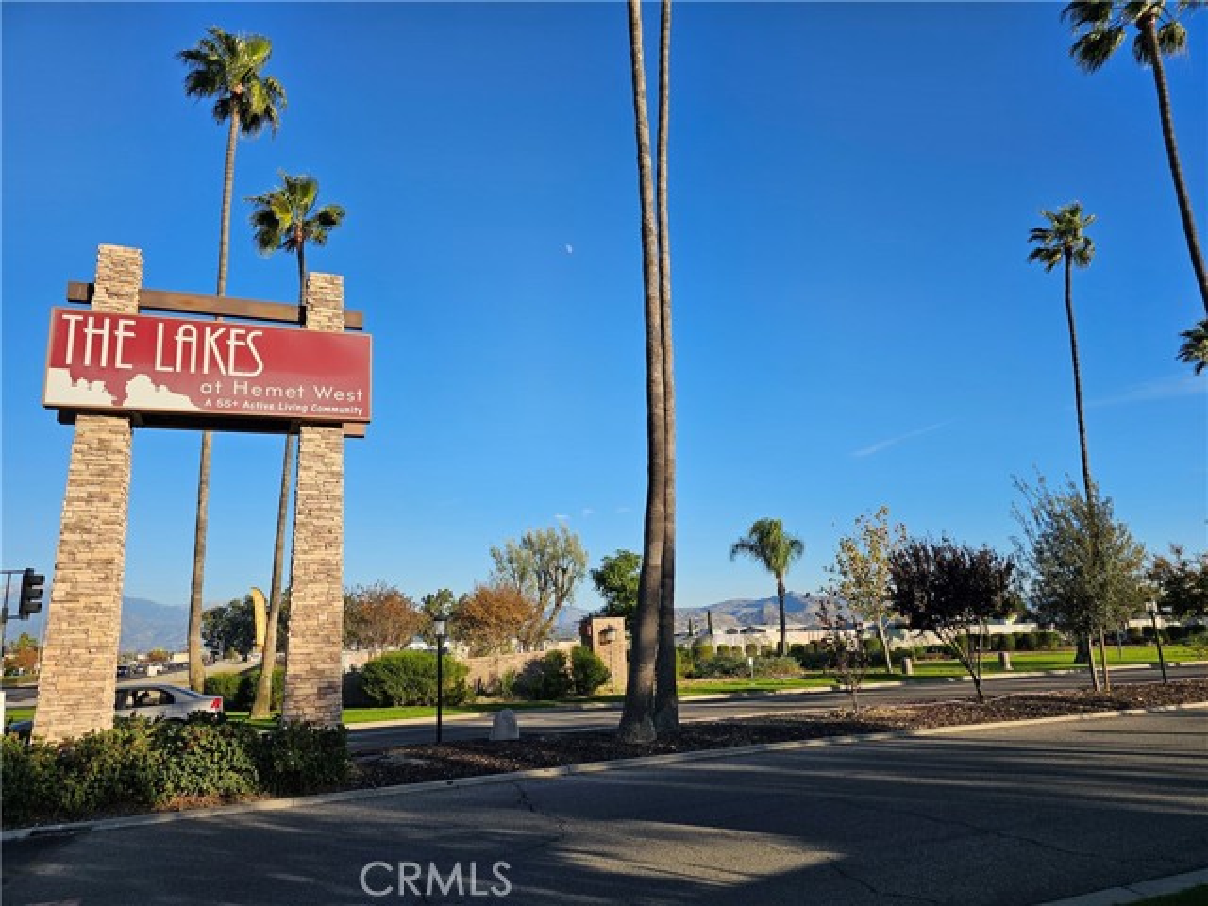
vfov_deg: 58.9
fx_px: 803
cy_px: 453
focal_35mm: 23
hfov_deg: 73.9
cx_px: 604
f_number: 1.7
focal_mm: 6.3
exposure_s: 1/715
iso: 10
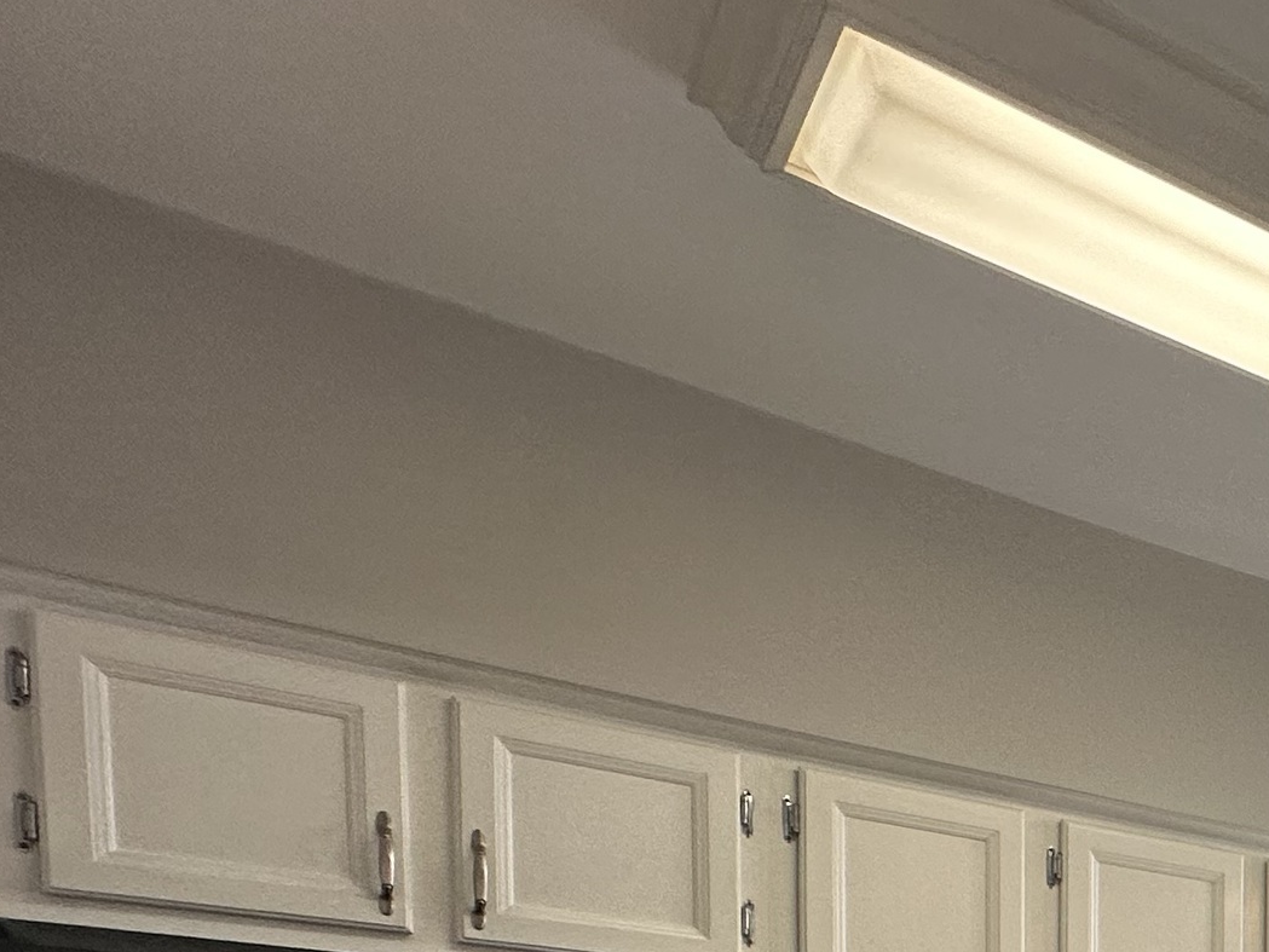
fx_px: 1503
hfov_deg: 32.4
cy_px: 1300
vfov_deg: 27.8
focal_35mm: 41
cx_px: 1707
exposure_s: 1/120
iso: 125
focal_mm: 2.22
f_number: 2.2
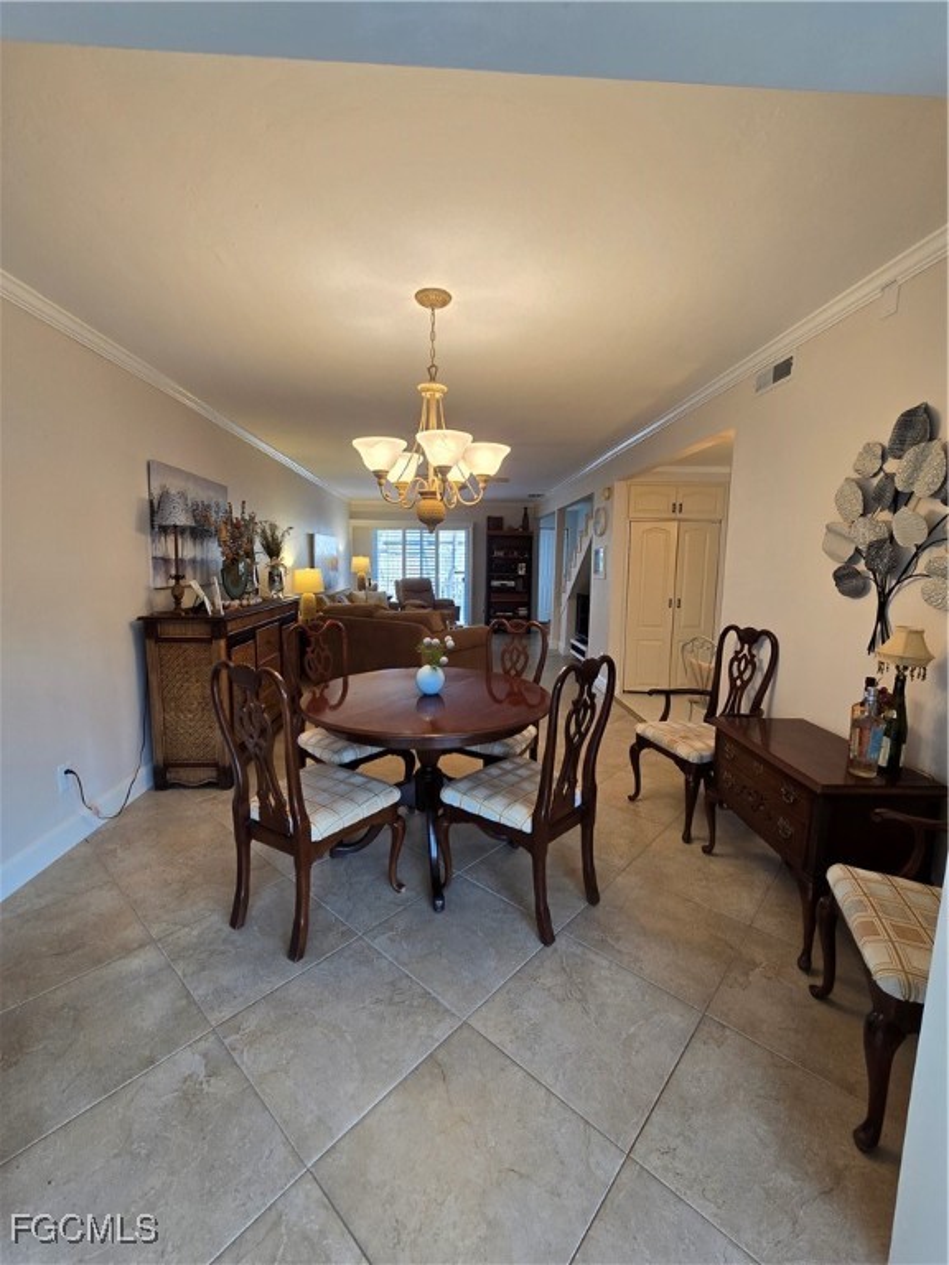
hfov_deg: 89.9
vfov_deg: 106.2
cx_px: 474
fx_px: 475
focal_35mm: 13
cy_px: 632
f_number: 2.2
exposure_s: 1/60
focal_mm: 2.2
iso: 64
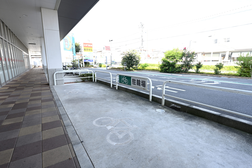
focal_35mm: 18
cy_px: 84
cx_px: 126
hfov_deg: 91.6
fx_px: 122
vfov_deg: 68.9
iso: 64
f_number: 6.3
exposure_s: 1/50
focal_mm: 17.5
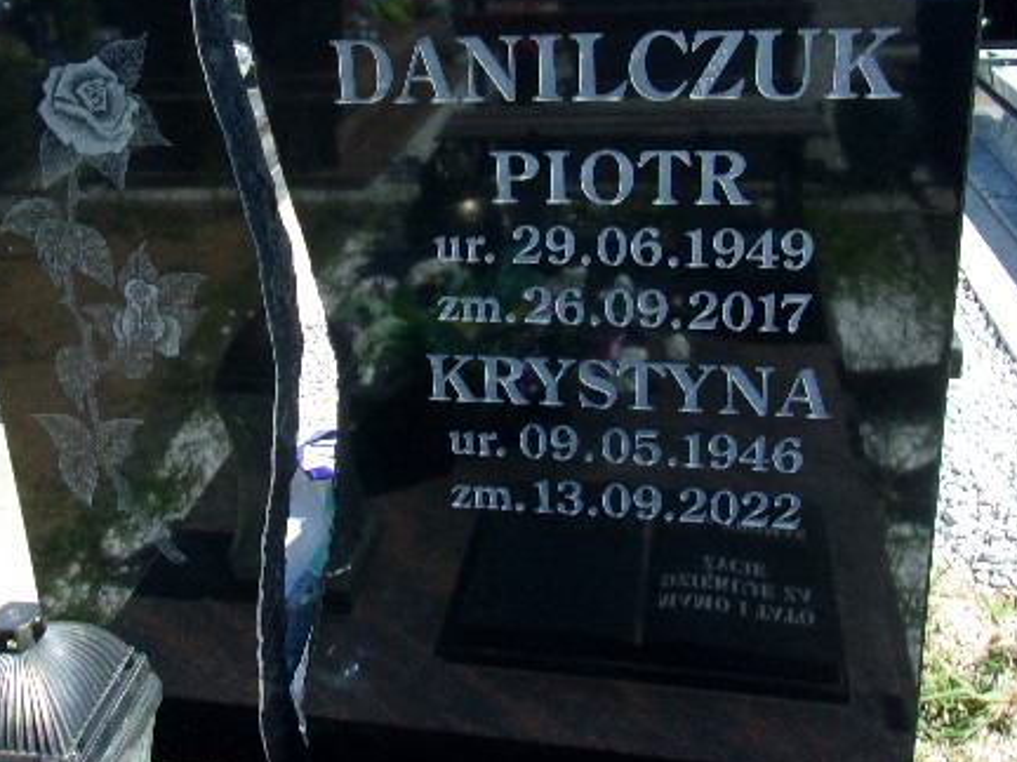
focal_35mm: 40
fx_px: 1175
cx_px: 426
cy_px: 209
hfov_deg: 46.6
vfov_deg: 35.3
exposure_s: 1/42
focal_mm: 4.9
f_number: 10.4
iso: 80
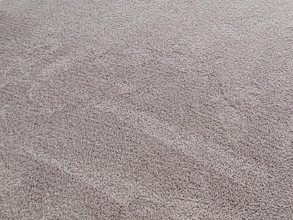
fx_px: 499
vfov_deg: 20.0
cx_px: 289
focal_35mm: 59
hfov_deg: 30.5
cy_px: -142
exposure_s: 1/120
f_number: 2.2
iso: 100
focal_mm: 2.2
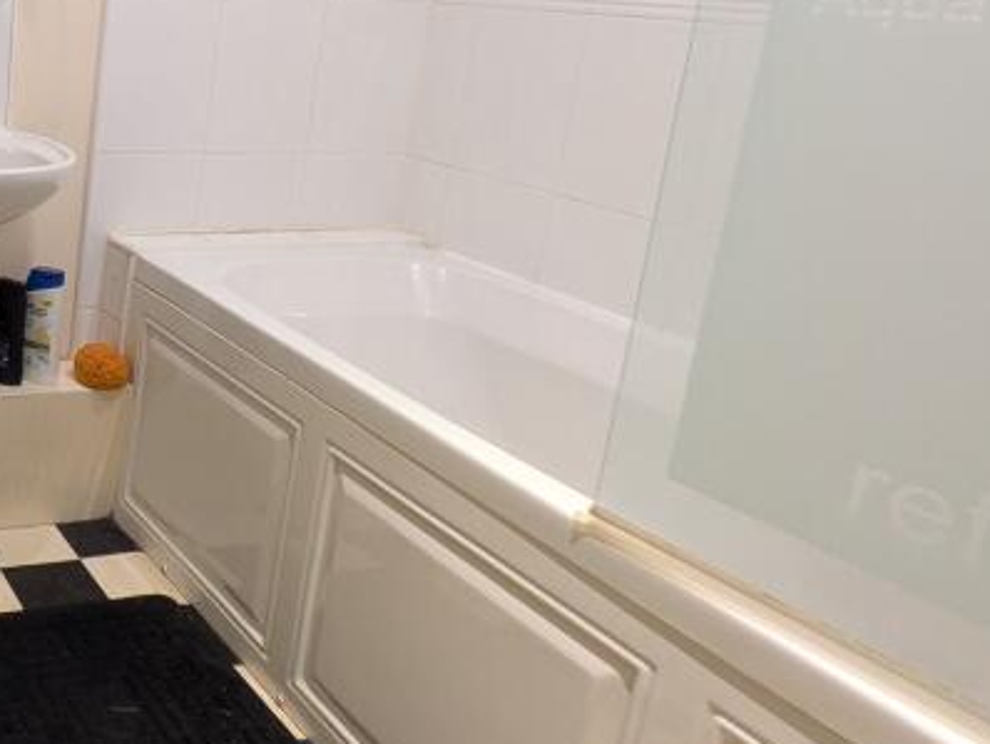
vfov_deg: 38.6
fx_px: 1030
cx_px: -92
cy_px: 183
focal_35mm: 36
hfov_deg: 41.3
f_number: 2.2
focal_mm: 1.83
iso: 127
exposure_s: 1/25
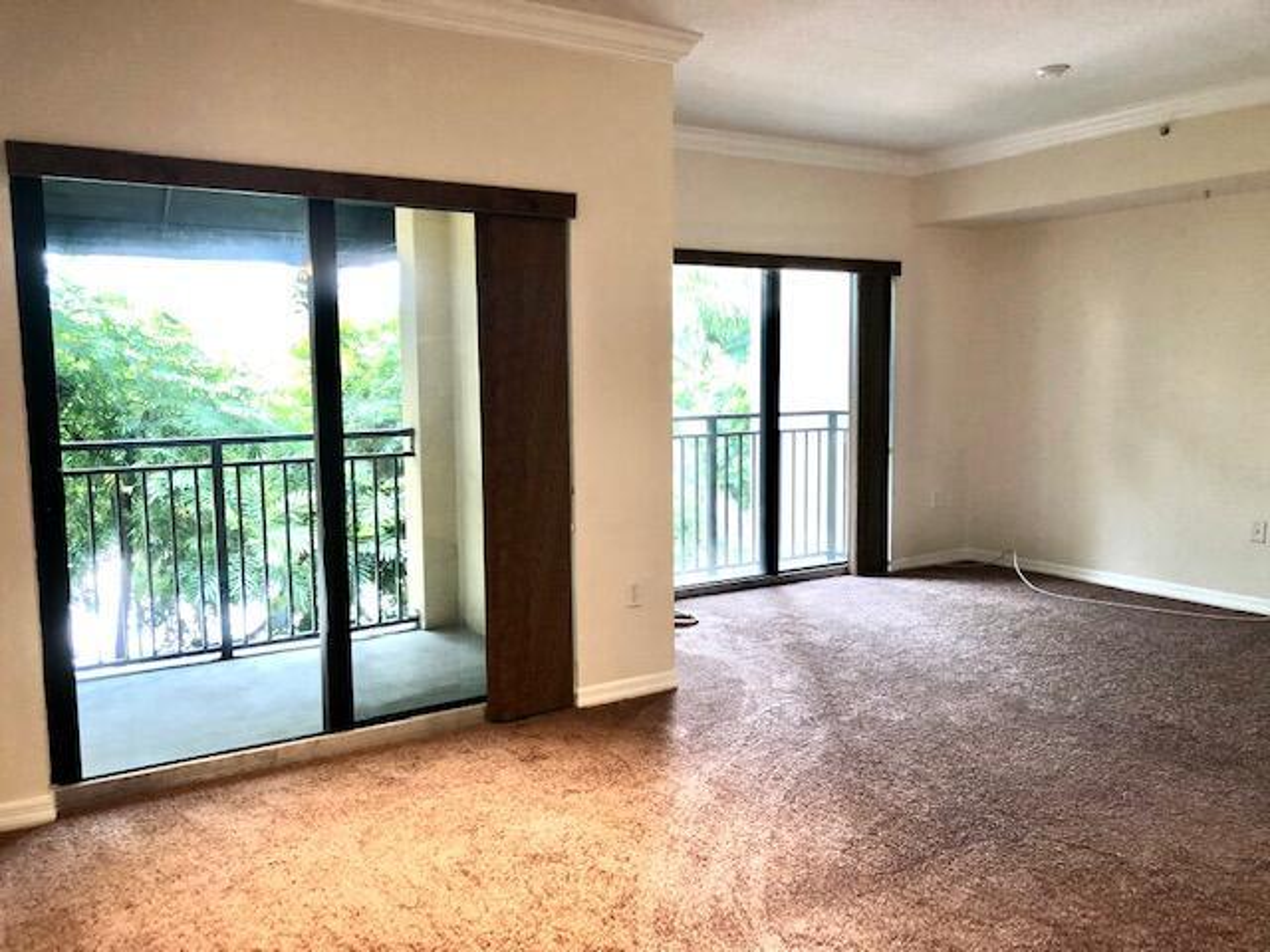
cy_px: 476
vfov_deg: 49.7
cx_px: 635
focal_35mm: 28
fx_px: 1027
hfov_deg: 63.4
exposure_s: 1/17
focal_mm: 3.99
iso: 40
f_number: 1.8
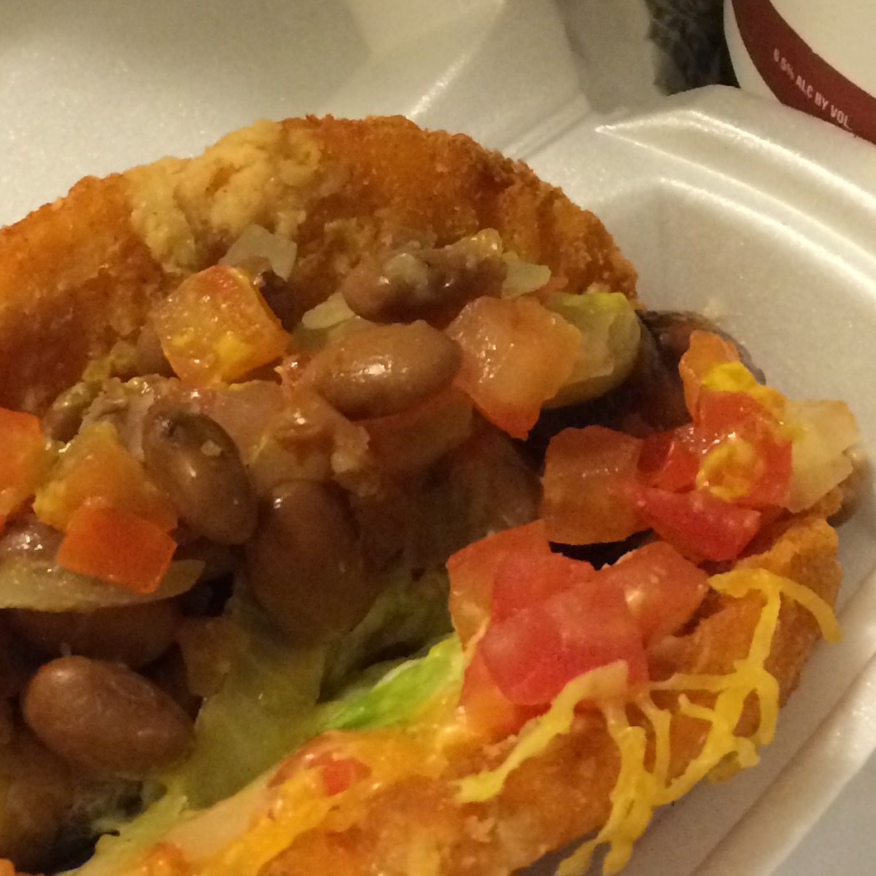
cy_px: -1
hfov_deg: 21.9
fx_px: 2262
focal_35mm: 79
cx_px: 559
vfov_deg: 21.2
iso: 320
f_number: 2.2
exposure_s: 1/30
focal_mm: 4.15
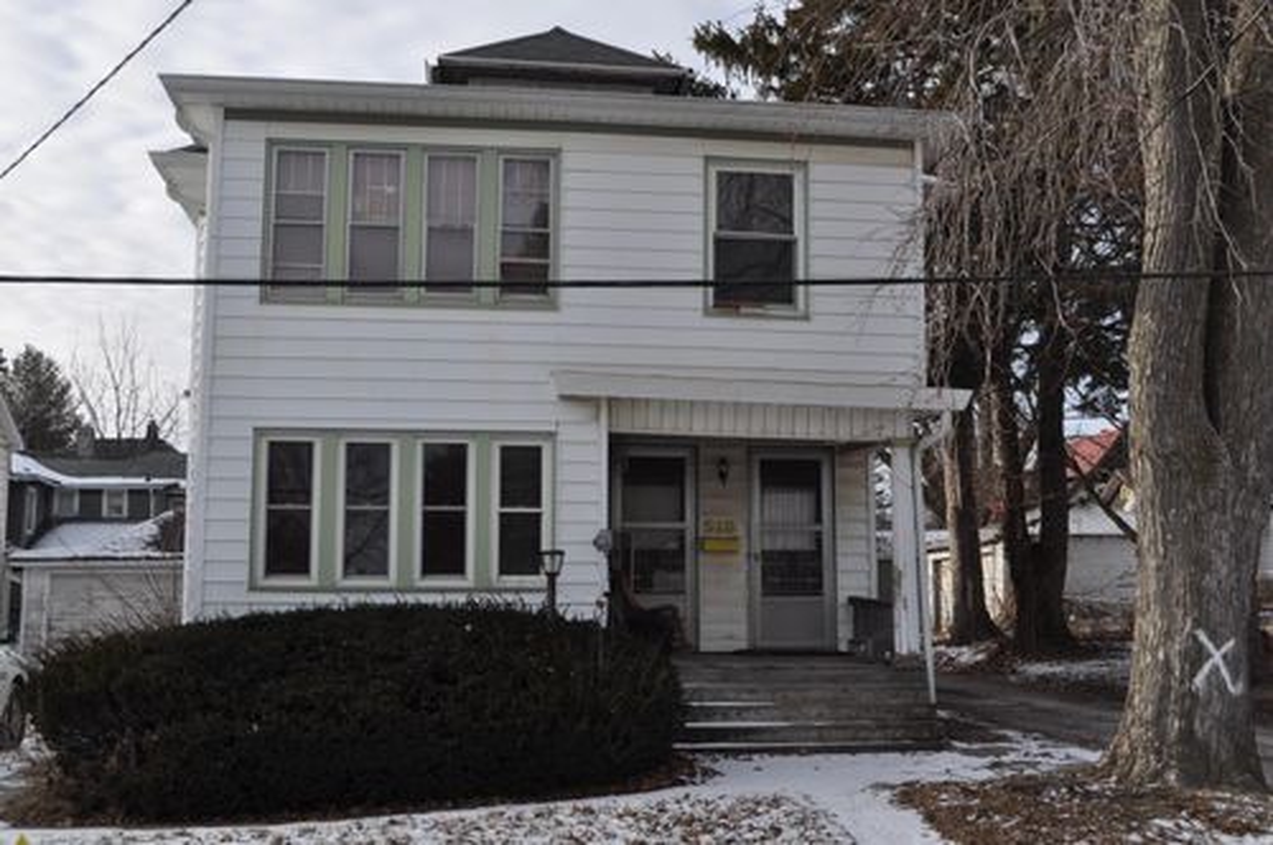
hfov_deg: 43.7
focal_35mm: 45
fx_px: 1589
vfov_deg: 29.8
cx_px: 636
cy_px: 422
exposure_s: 1/320
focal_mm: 30
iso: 200
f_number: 9
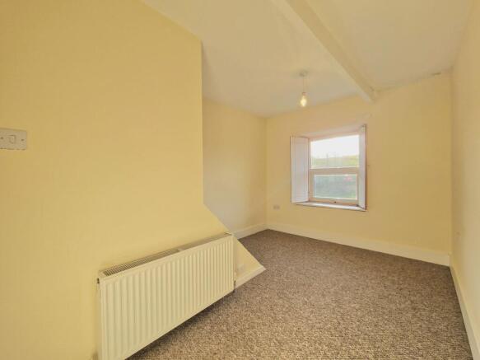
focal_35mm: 13
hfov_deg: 106.2
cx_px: 240
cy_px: 180
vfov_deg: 89.9
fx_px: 180
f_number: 2.2
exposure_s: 1/135
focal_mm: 2.2
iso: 50
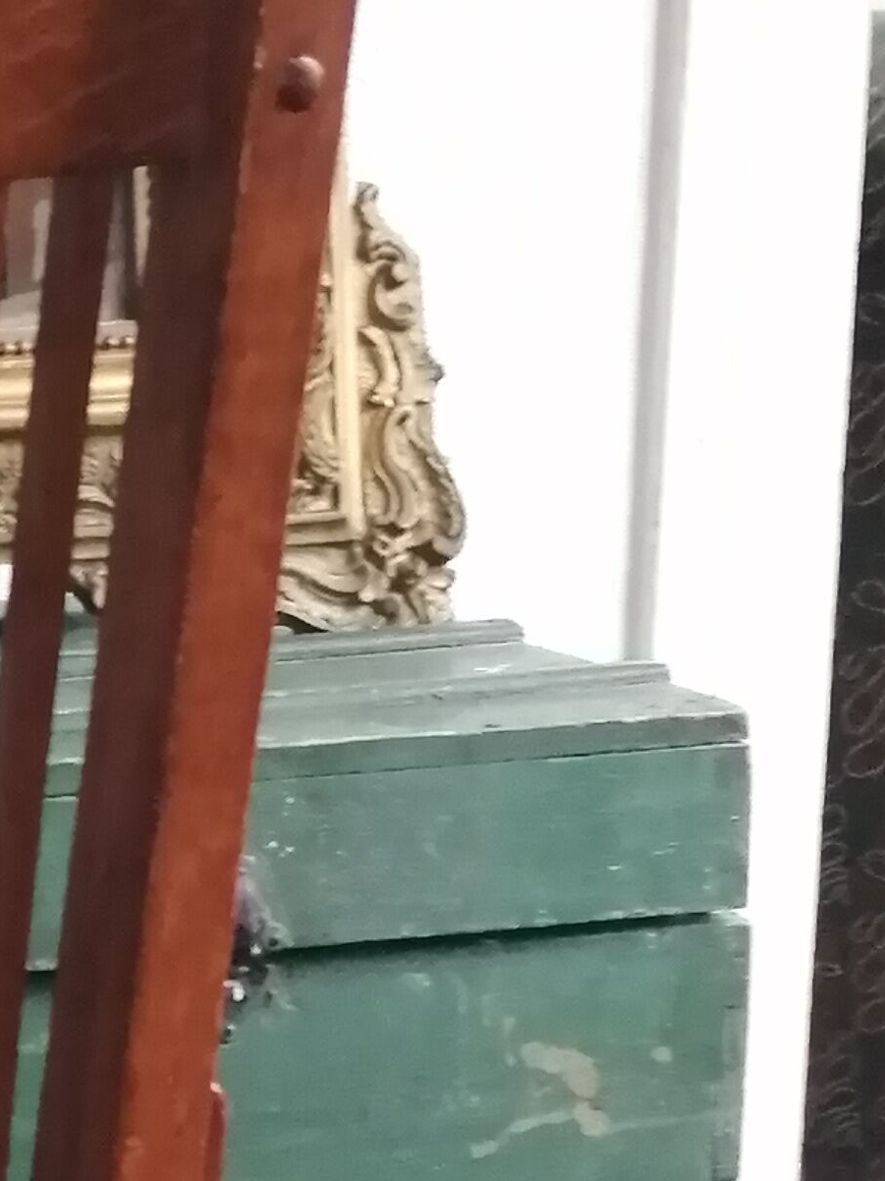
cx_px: -403
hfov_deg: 10.6
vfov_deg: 14.1
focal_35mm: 135
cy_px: 1471
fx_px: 4604
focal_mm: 3.62
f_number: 1.8
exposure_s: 1/33.3
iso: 320
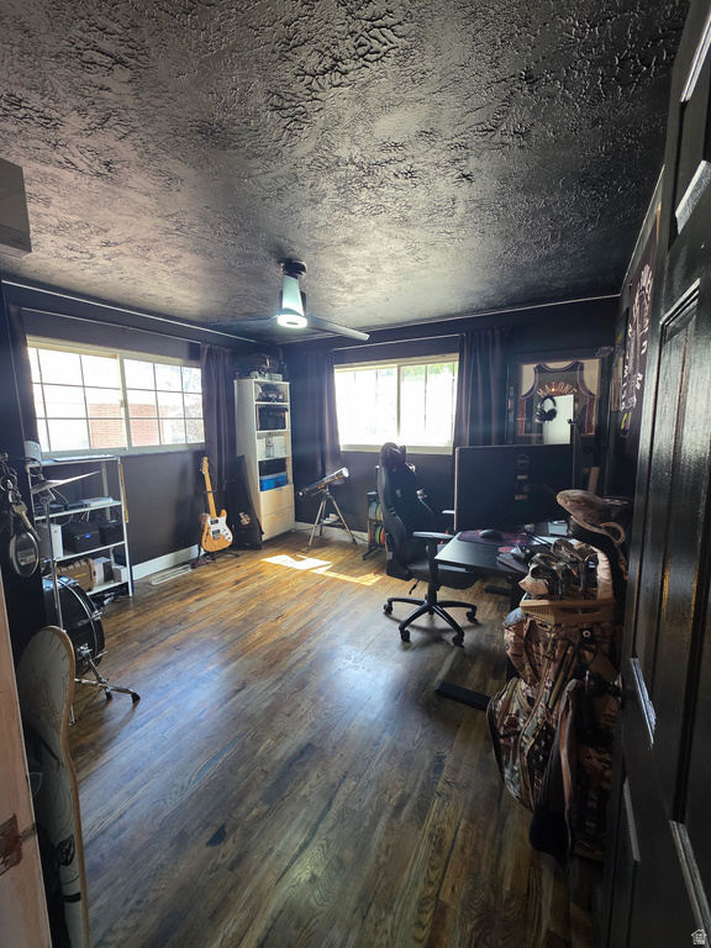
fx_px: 356
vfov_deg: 106.2
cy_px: 474
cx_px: 356
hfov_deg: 89.9
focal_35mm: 13
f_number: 1.9
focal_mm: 2.2
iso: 200
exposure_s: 1/60
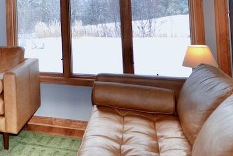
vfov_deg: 24.2
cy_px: -19
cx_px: -47
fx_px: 337
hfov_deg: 31.8
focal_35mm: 52
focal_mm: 10
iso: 400
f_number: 4
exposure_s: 1/200
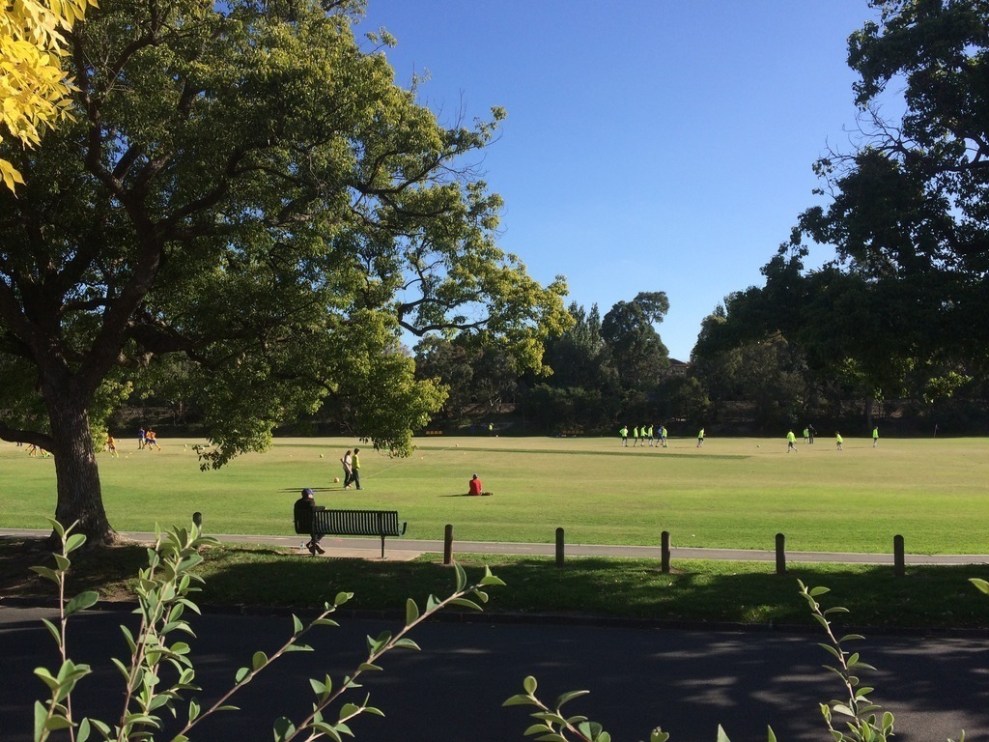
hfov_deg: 61.7
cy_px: 371
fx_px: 829
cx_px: 494
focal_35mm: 29
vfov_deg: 48.2
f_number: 2.2
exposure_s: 1/1642
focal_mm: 4.15
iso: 32
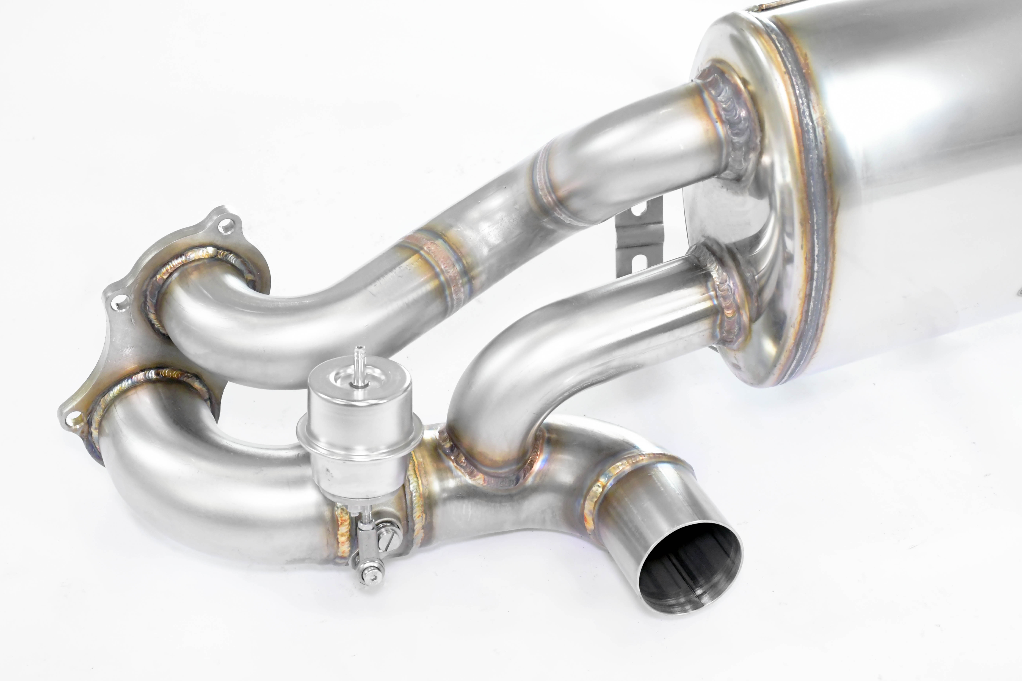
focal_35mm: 75
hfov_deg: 27.0
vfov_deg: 18.2
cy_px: 340
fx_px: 2129
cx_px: 511
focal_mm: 50
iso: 4000
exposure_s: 1/200
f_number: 10
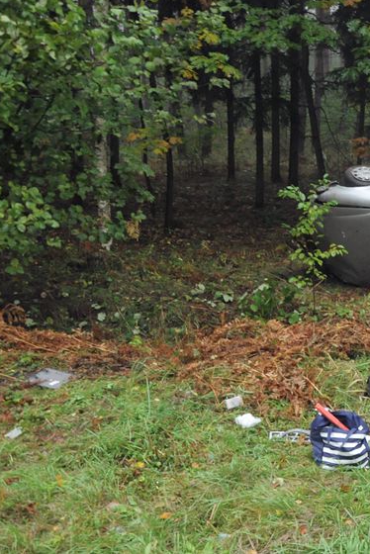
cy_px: 276
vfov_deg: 39.6
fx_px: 770
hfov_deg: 25.3
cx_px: 397
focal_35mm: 50
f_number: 6.3
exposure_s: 1/160
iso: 2000
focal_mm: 22
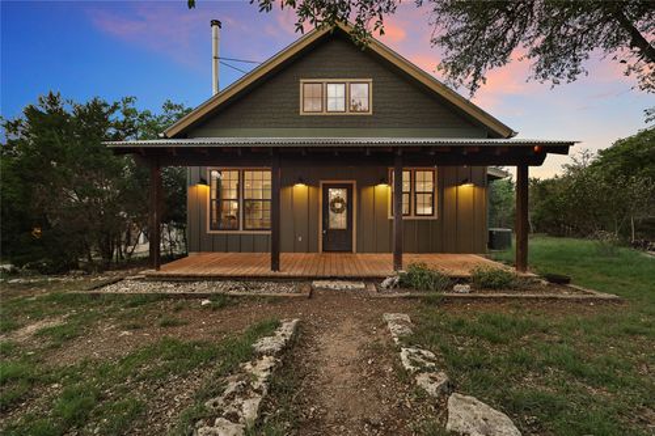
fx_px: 291
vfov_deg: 73.7
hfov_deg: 96.8
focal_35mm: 16
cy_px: 218
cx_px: 328
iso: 640
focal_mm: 16
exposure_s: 1/30
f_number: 5.6
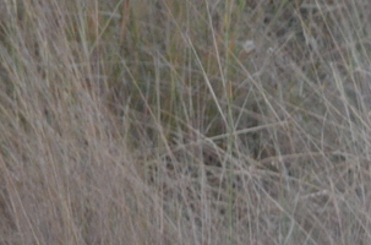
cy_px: 211
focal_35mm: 1904
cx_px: 760
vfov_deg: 0.7
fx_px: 19561
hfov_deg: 1.1
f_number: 5.6
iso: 3200
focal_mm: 300
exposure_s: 1/50
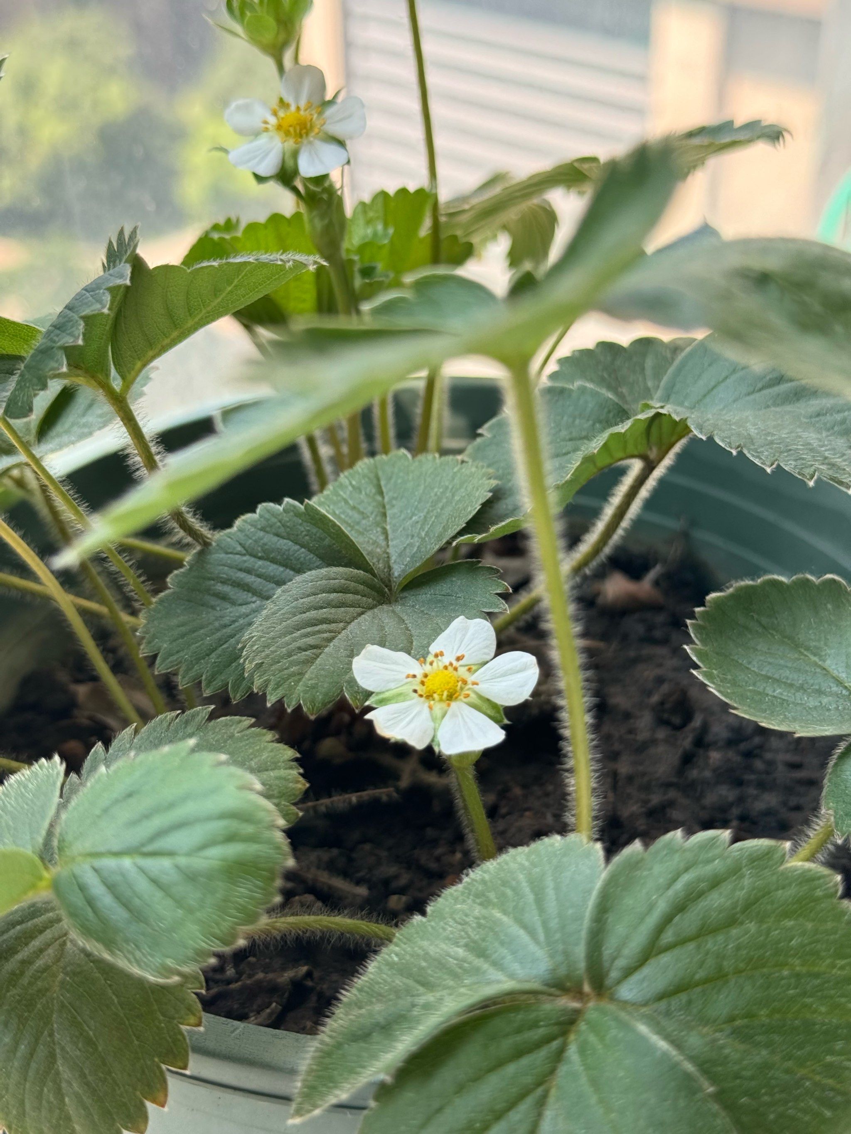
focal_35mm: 48
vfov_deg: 39.7
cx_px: 426
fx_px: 1573
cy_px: 567
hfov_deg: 30.3
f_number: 1.78
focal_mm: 6.76
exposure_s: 1/172
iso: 80
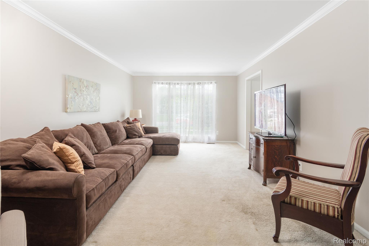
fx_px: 174
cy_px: 123
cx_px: 184
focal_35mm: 17
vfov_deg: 70.5
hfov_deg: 93.3
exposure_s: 1/13
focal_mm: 17
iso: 400
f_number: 9
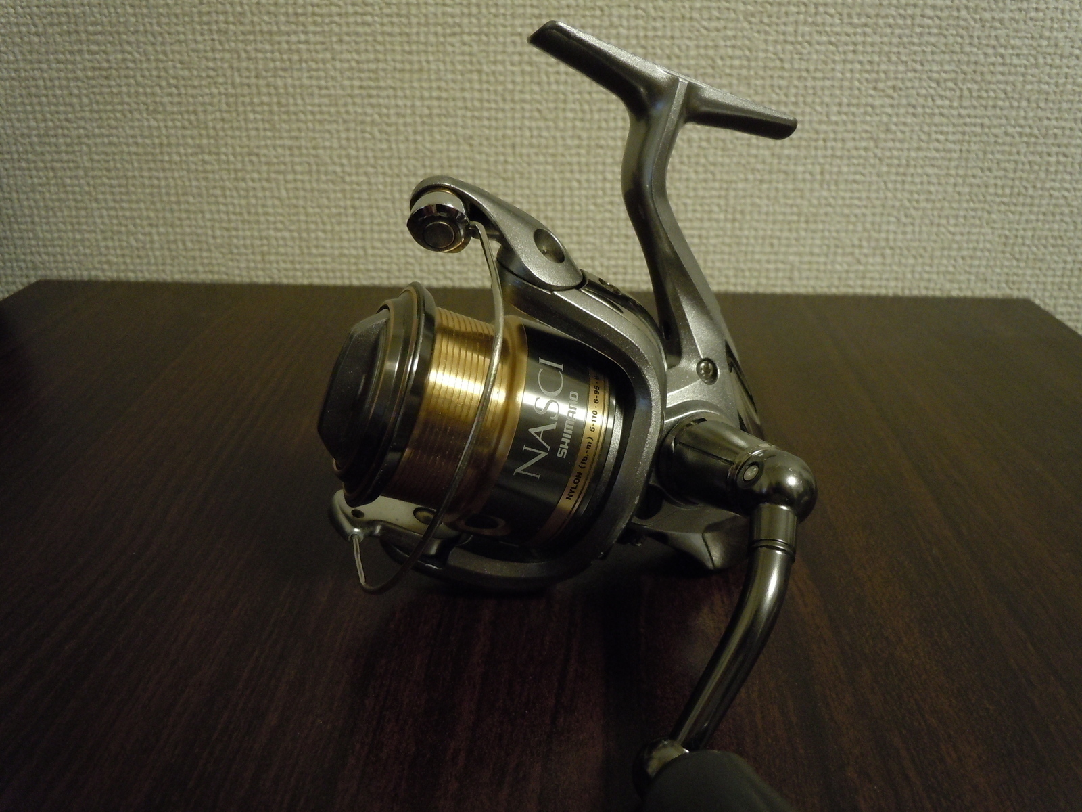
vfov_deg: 49.7
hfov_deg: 63.4
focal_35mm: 28
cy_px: 406
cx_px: 541
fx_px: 875
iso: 400
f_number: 3.7
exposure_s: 1/8
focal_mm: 5
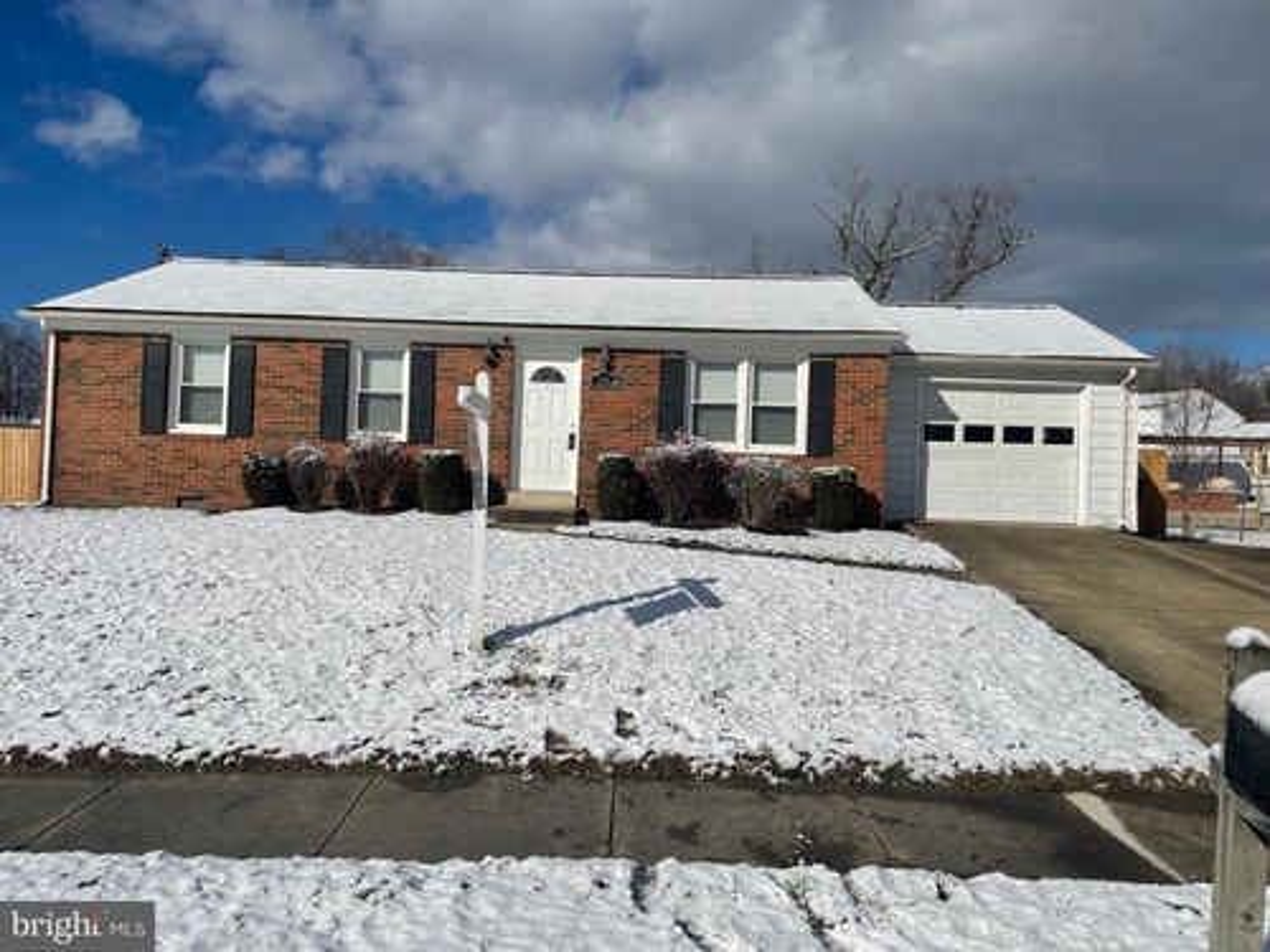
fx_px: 954
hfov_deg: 67.3
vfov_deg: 53.1
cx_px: 635
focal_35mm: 26
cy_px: 476
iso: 32
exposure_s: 1/13333
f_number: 1.6
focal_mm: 4.2
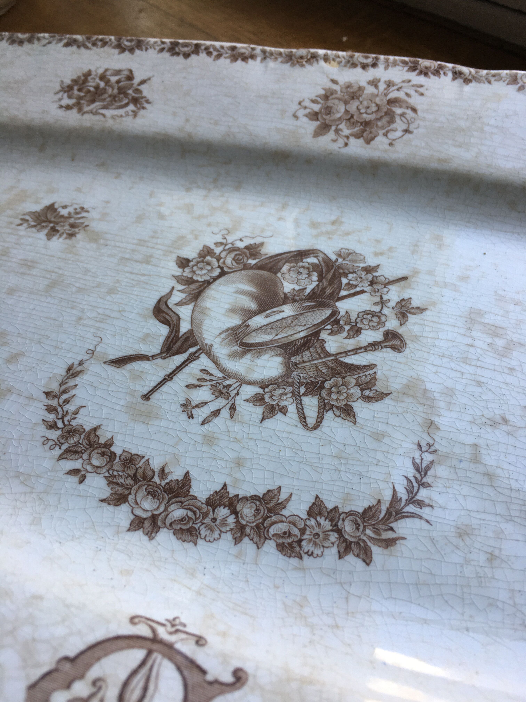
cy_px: 351
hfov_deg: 48.2
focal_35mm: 29
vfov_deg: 61.7
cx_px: 263
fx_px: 588
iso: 25
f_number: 2.2
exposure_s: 1/50
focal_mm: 4.15
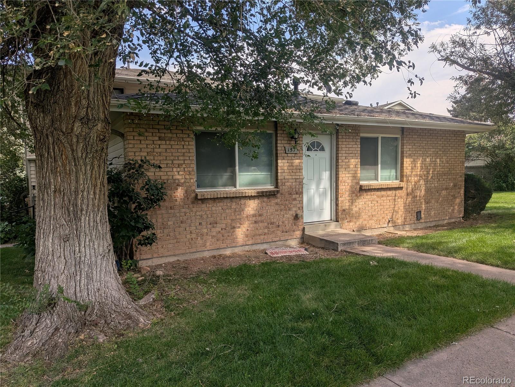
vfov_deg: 56.8
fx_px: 357
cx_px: 258
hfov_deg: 71.6
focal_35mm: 24
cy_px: 194
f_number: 1.7
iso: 41
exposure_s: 1/1361
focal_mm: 4.53
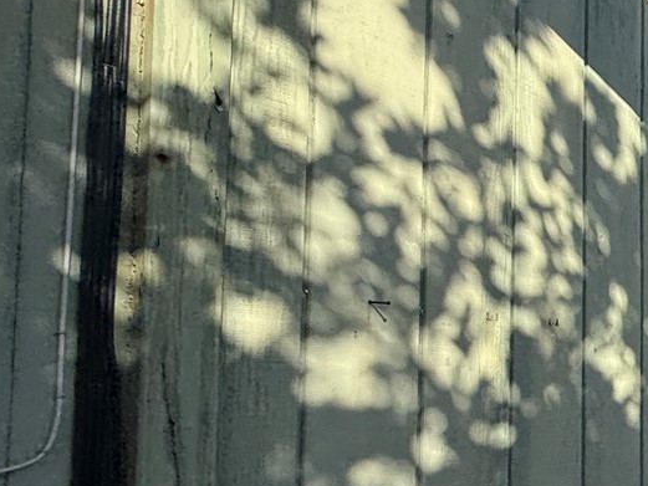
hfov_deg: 28.5
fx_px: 805
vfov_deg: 33.3
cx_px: 969
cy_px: 324
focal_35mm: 43
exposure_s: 1/1464
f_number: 2.2
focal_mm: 2.22
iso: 64
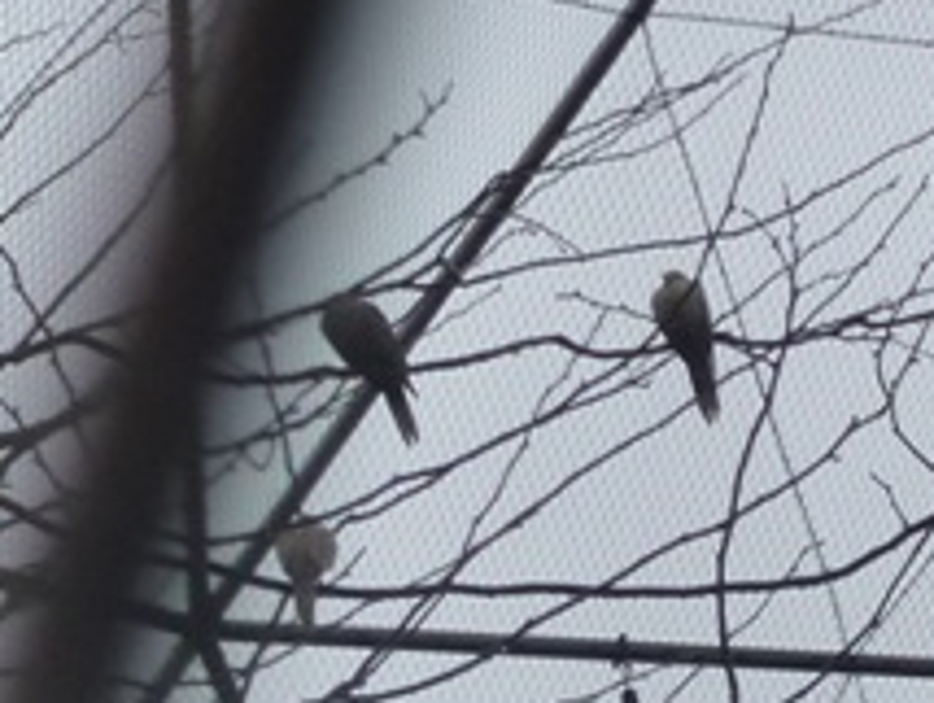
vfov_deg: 6.2
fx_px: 6321
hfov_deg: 8.3
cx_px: 1200
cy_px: 1240
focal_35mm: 234
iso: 160
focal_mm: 8.7
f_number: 4.1
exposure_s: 1/500
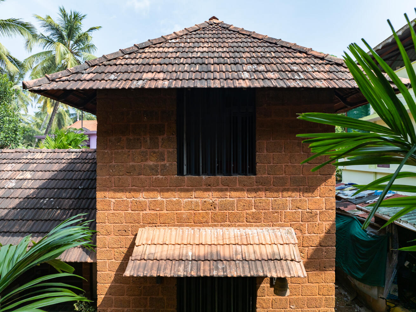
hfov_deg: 71.6
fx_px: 288
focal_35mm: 24
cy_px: 156
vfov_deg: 56.8
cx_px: 208
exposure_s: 1/2000
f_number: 2.8
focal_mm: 12.29
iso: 220
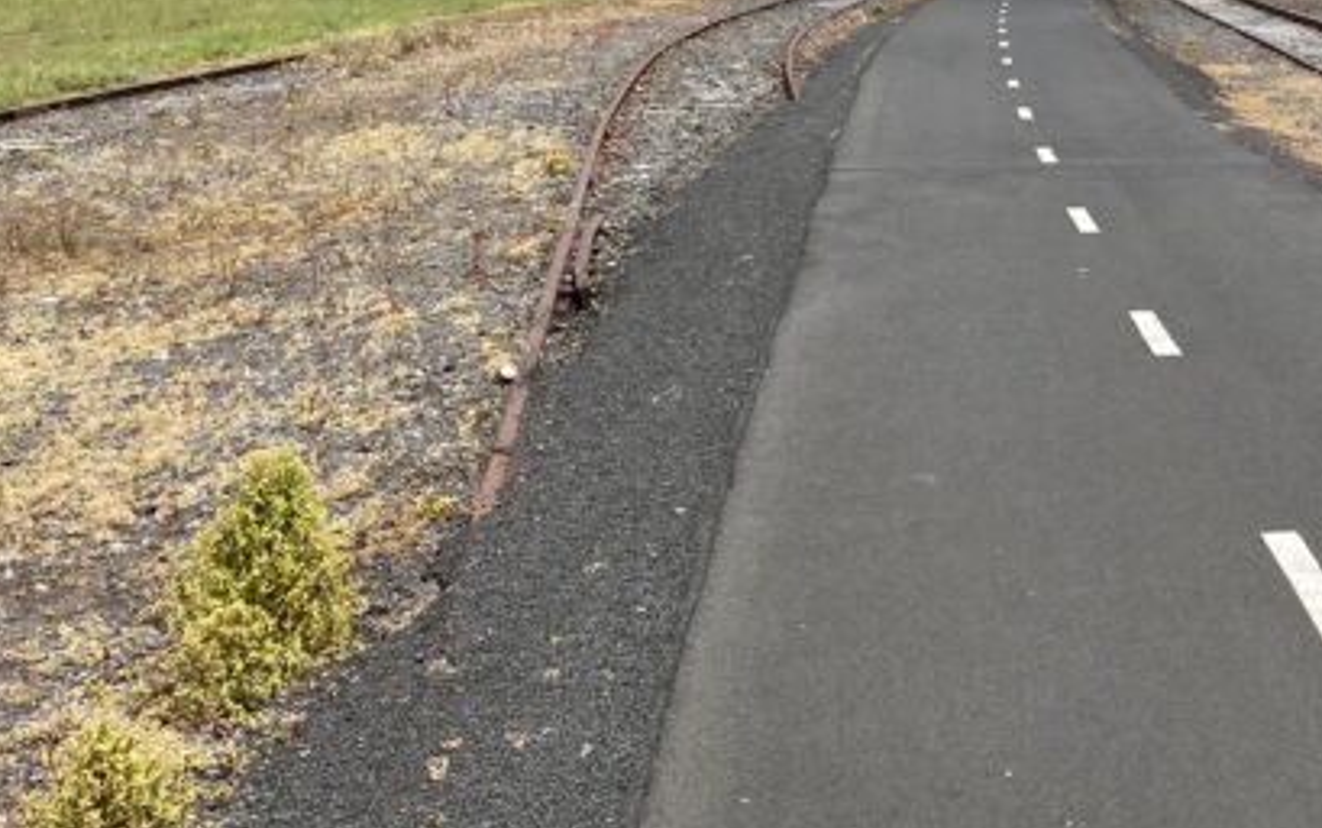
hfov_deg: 28.0
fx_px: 2487
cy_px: 129
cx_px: 1322
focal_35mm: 69
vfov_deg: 18.7
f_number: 1.8
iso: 32
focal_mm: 4.25
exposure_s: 1/5025
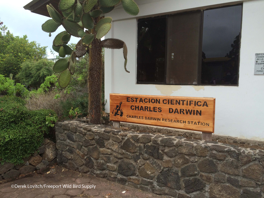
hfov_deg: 61.7
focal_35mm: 29
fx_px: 221
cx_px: 132
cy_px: 99
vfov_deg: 48.2
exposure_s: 1/446
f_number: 2.2
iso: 32
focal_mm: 4.15
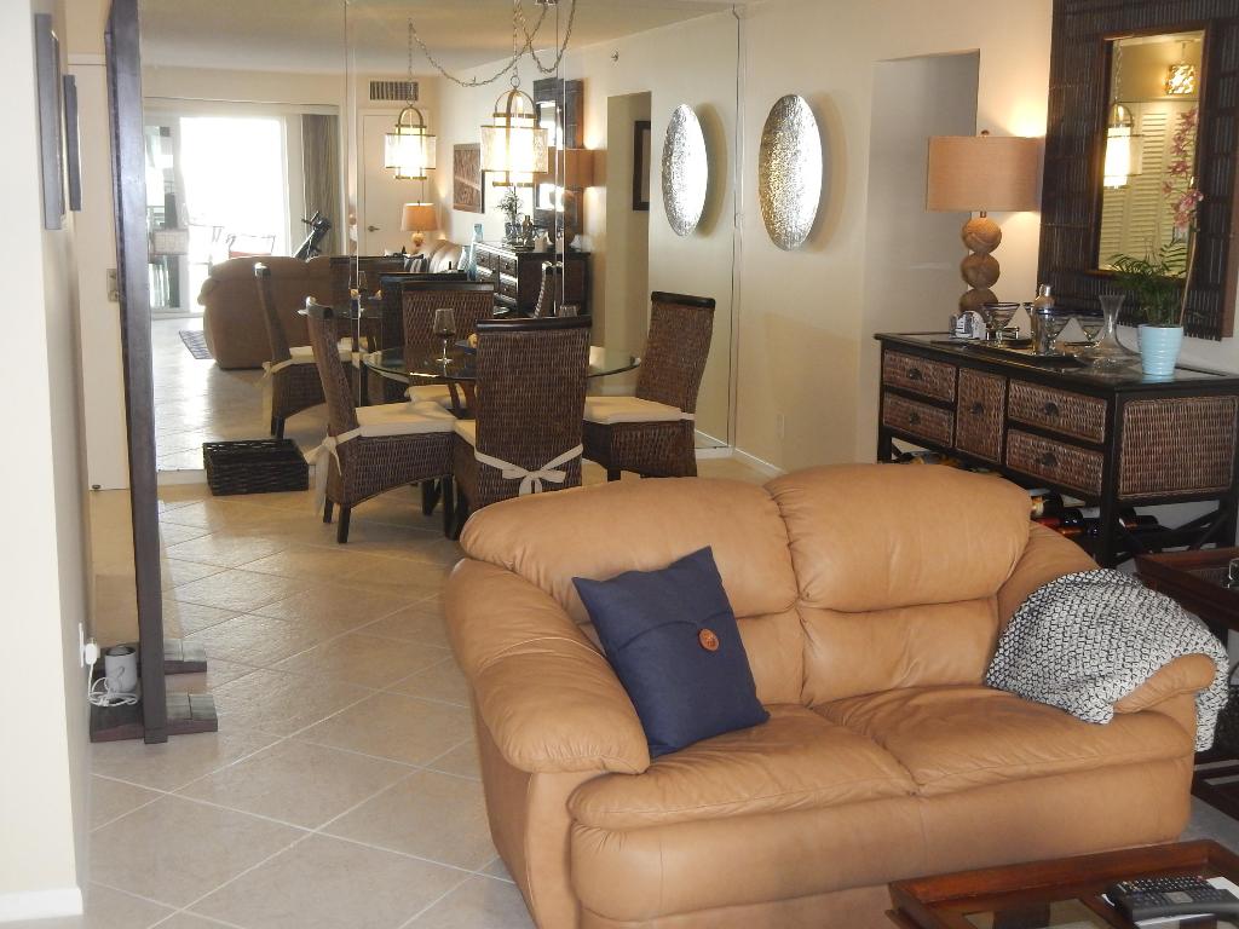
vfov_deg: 33.6
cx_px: 620
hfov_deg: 43.9
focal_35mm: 43
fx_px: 1539
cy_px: 464
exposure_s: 1/30
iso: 320
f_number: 4
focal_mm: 7.7
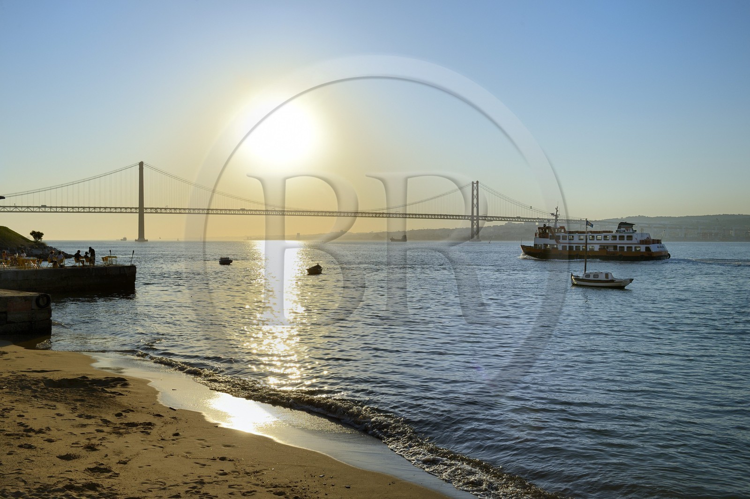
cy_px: 250
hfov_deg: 60.3
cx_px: 375
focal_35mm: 31
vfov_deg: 42.3
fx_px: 645
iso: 100
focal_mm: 31
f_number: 13
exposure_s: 1/400
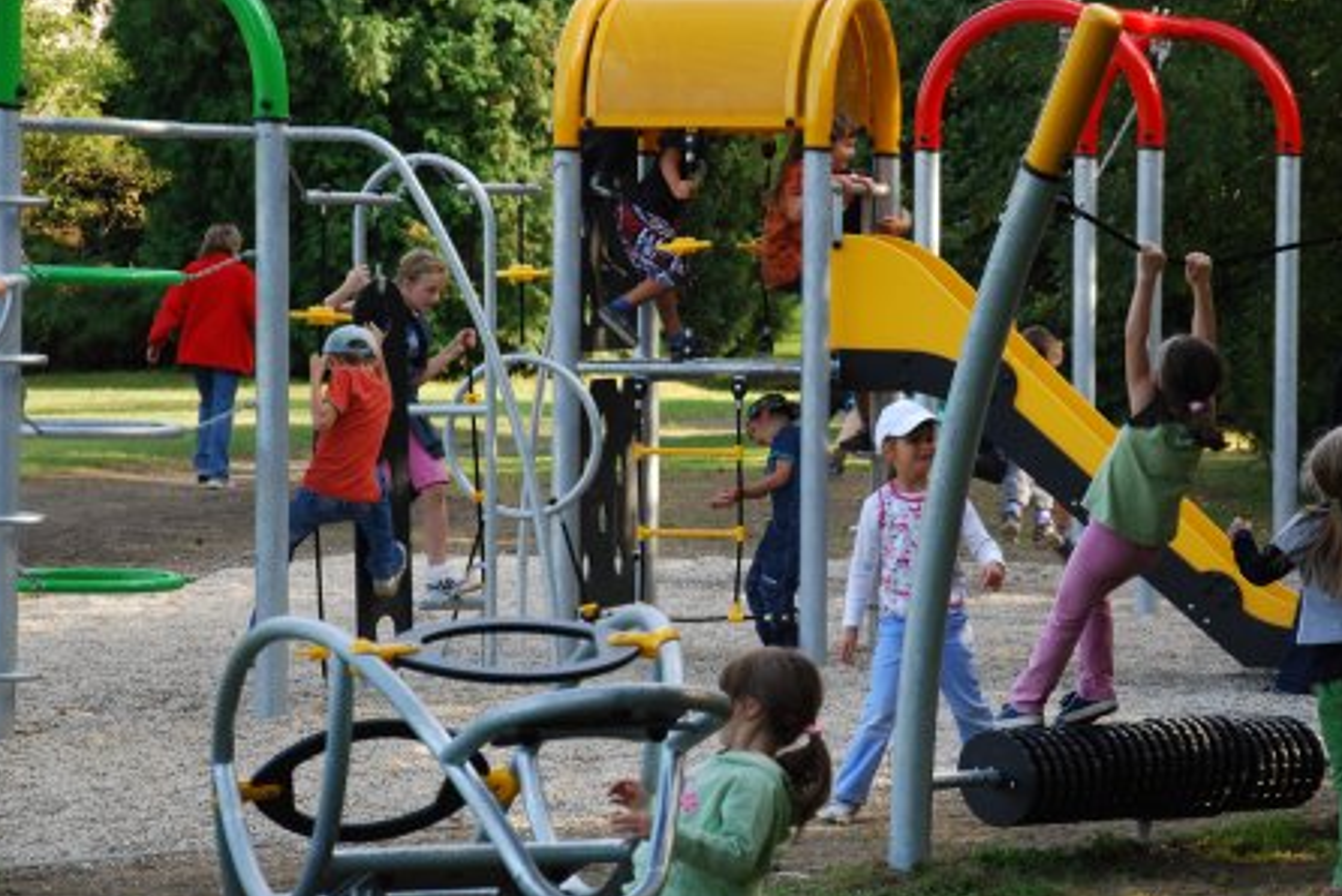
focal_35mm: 148
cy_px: 478
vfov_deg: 9.3
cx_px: 785
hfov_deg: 13.9
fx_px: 5520
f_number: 5.6
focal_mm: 80
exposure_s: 1/125
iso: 220
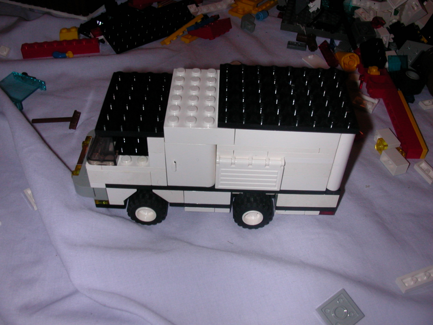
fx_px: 463
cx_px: 216
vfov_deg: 38.7
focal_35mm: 37
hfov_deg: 50.1
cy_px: 162
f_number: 4.5
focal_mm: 5.6
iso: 100
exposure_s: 1/59.9
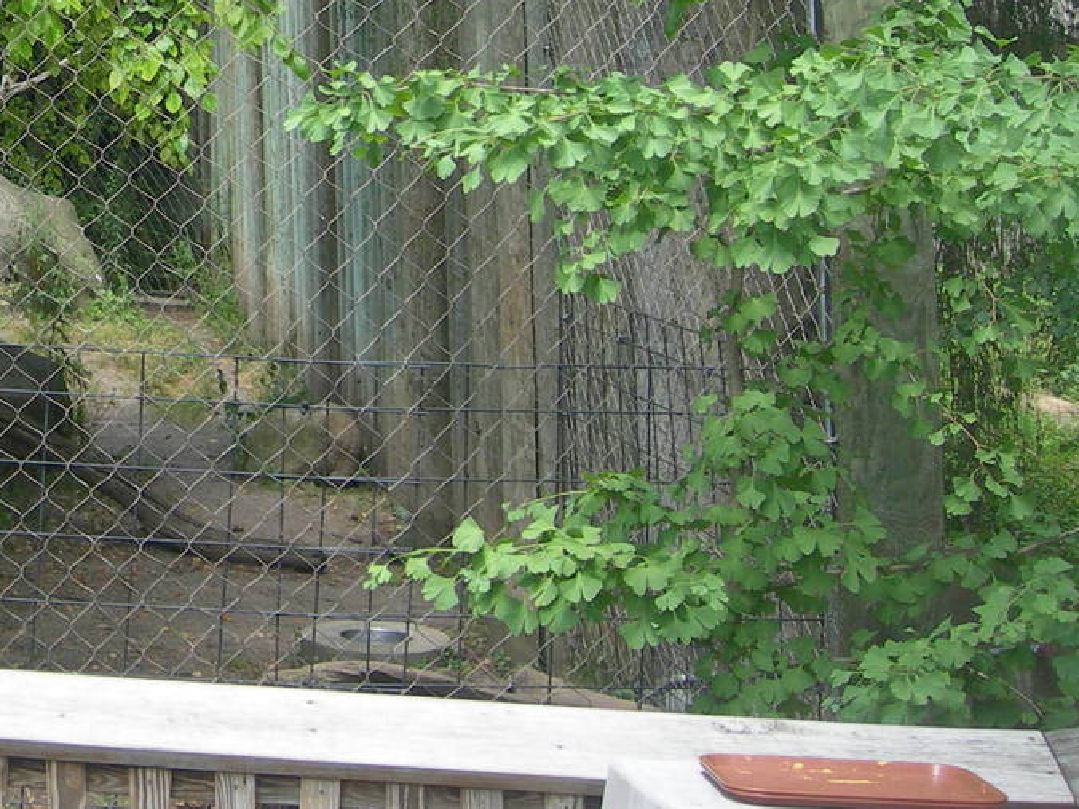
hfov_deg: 20.5
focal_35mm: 90
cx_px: -166
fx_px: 2805
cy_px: 37
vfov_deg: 16.1
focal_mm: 7.8
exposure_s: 1/158
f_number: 2.8
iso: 50
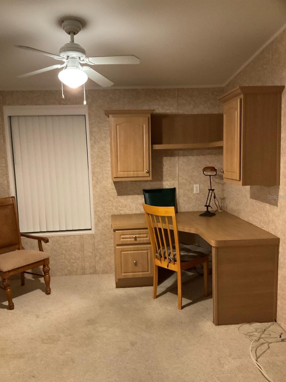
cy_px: 197
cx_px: 143
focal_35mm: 30
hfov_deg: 46.8
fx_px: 330
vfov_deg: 60.0
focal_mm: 3
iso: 400
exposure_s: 1/30
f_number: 1.8
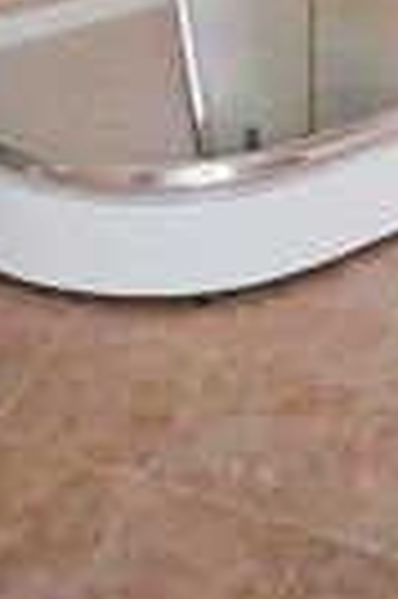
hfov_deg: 18.7
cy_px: -264
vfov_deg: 23.6
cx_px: 382
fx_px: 1180
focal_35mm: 71
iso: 1600
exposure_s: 1/25
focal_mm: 1.7
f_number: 2.2
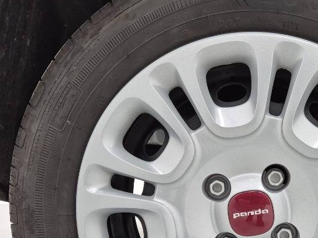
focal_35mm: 48
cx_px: 250
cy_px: 201
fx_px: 441
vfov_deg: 29.3
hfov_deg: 38.3
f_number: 1.8
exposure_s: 1/100
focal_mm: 5.4
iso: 250
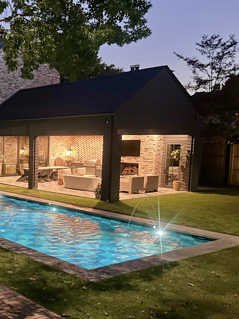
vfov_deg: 42.8
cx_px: -27
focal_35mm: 44
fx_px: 405
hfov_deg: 29.5
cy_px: 190
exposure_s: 1/14
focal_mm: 5.1
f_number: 1.6
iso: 640
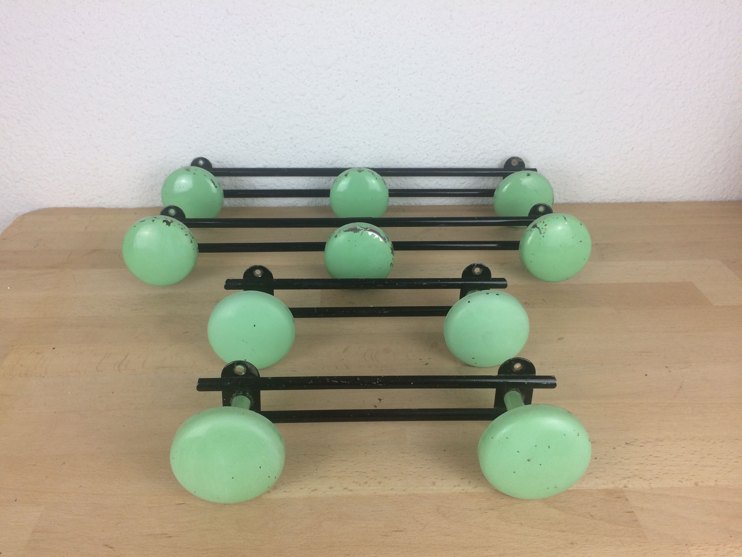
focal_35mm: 29
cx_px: 371
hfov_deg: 61.7
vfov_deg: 48.2
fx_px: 622
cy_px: 278
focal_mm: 4.15
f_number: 2.2
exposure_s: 1/100
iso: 50
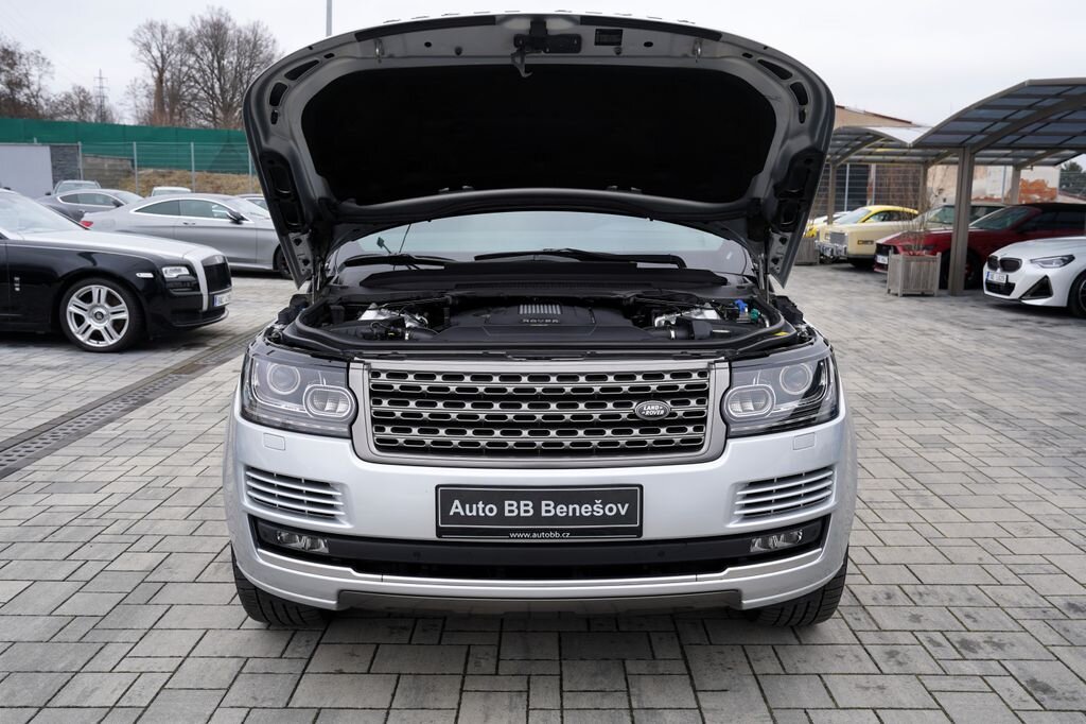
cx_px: 543
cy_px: 362
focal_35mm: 31
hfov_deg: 60.3
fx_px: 935
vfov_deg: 42.3
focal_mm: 31
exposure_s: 1/160
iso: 100
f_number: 5.6
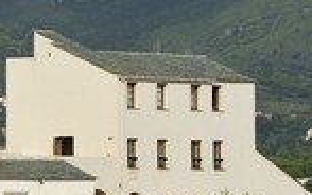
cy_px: 25
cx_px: -68
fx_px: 4712
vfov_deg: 2.4
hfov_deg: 3.8
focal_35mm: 554
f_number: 11
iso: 400
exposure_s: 1/800
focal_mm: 190
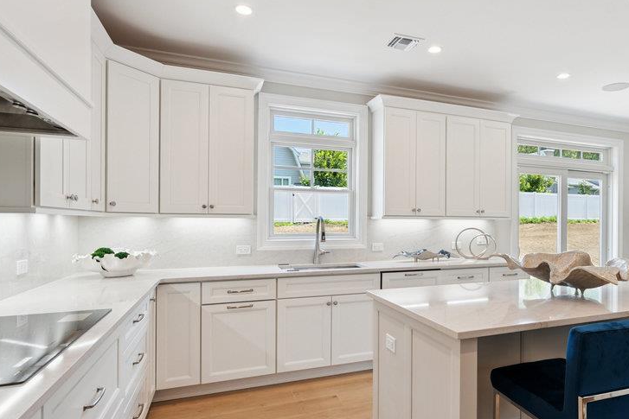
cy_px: 237
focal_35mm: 22
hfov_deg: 77.2
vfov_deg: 57.1
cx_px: 393
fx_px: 384
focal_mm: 16
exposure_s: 1/80
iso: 320
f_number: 6.3
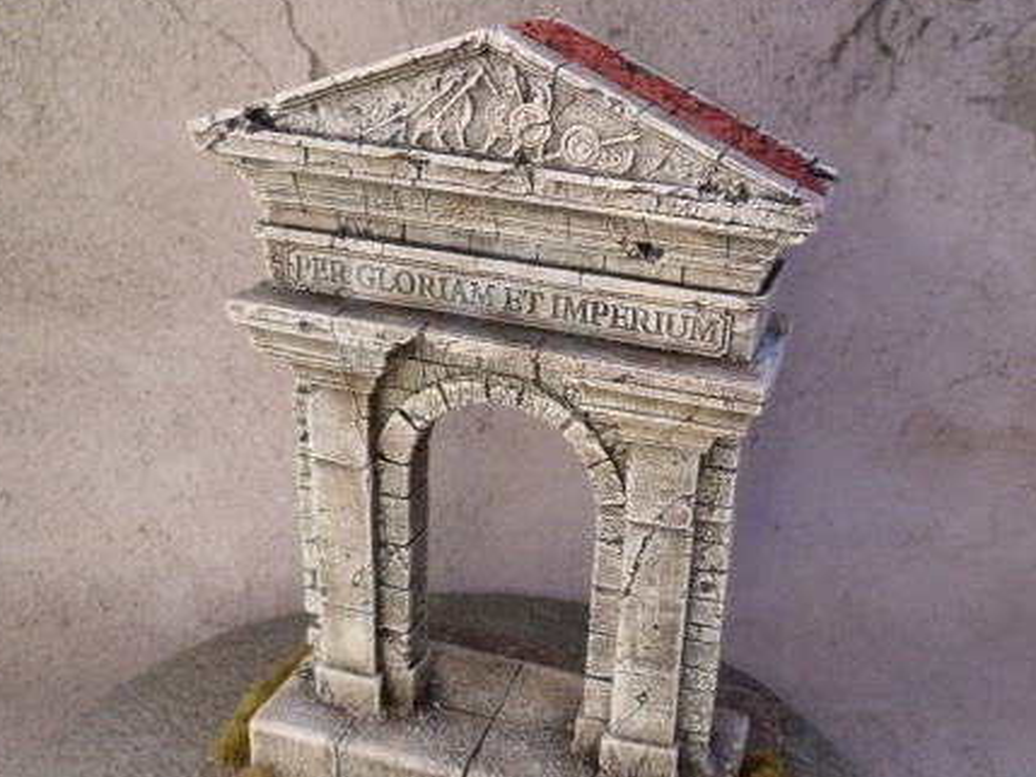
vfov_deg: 40.7
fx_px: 1048
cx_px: 572
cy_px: 413
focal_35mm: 35
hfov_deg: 52.5
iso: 400
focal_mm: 5
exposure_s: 1/200
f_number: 3.1
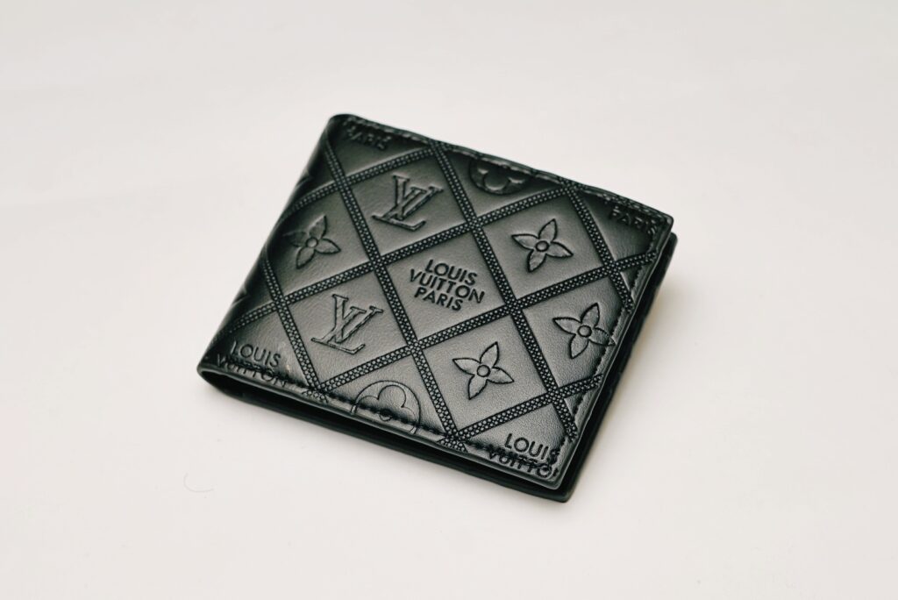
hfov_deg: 27.0
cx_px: 449
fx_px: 1872
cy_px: 300
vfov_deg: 18.2
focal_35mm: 75
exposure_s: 1/160
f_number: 4
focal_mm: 50
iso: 500
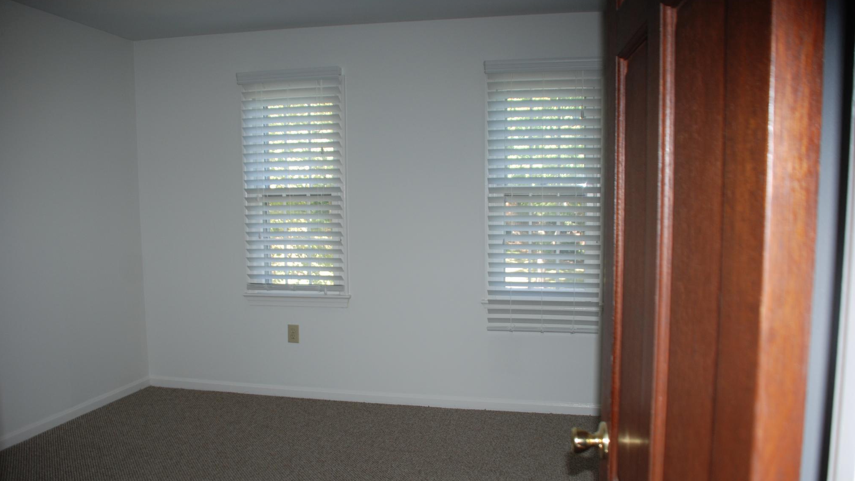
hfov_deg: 61.0
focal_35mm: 32
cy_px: 279
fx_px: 725
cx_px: 426
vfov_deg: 36.6
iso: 200
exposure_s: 1/60
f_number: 3.8
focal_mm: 20
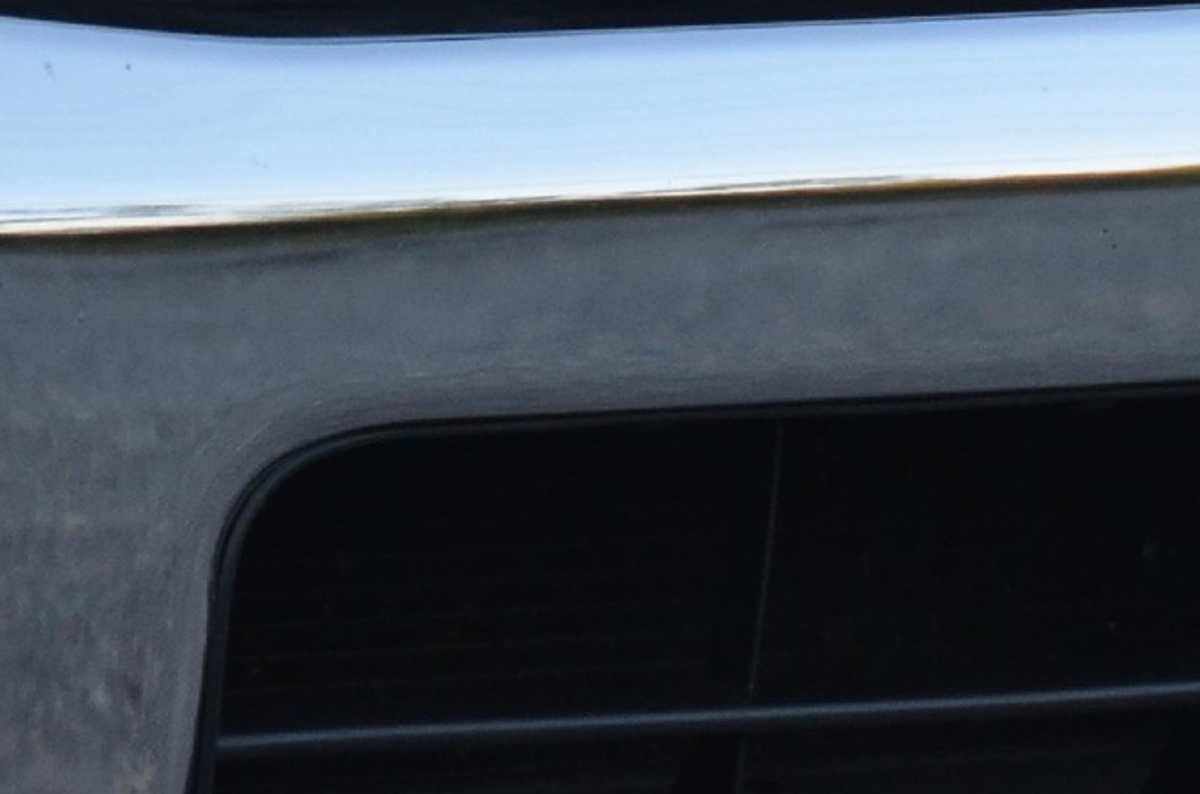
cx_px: 699
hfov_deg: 2.1
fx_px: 32322
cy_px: -437
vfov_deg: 1.4
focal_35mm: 972
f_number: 5.6
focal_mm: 170
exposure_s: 1/500
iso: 1100
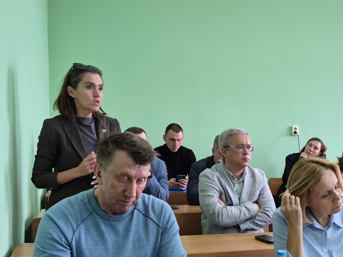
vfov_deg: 31.3
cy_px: 167
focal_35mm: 46
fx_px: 456
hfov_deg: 40.3
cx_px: 251
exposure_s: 1/100
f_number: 1.8
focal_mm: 5.4
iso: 160
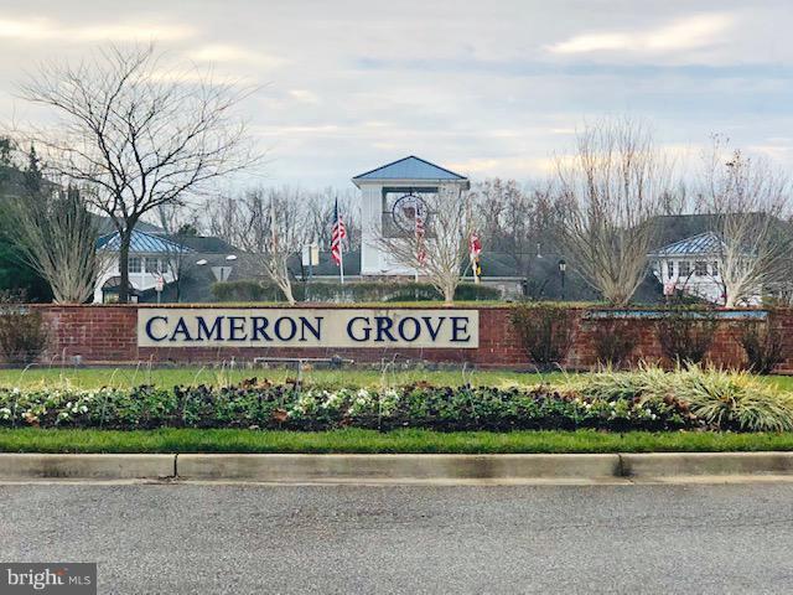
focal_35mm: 52
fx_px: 1191
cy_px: 298
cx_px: 396
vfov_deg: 28.0
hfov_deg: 36.8
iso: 16
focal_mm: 6
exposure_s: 1/827
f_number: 2.4
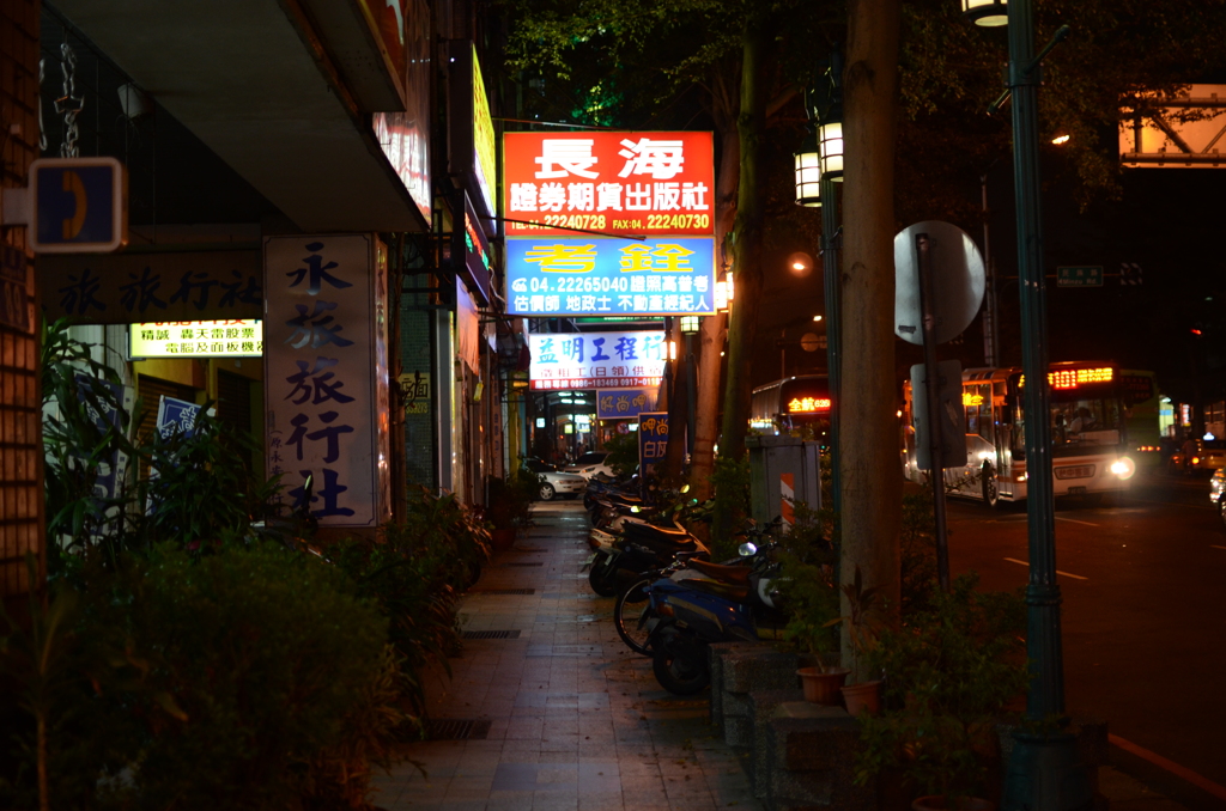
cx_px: 613
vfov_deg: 25.6
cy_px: 406
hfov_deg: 37.9
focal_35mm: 52
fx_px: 1784
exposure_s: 1/100
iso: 560
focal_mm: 35
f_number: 1.8
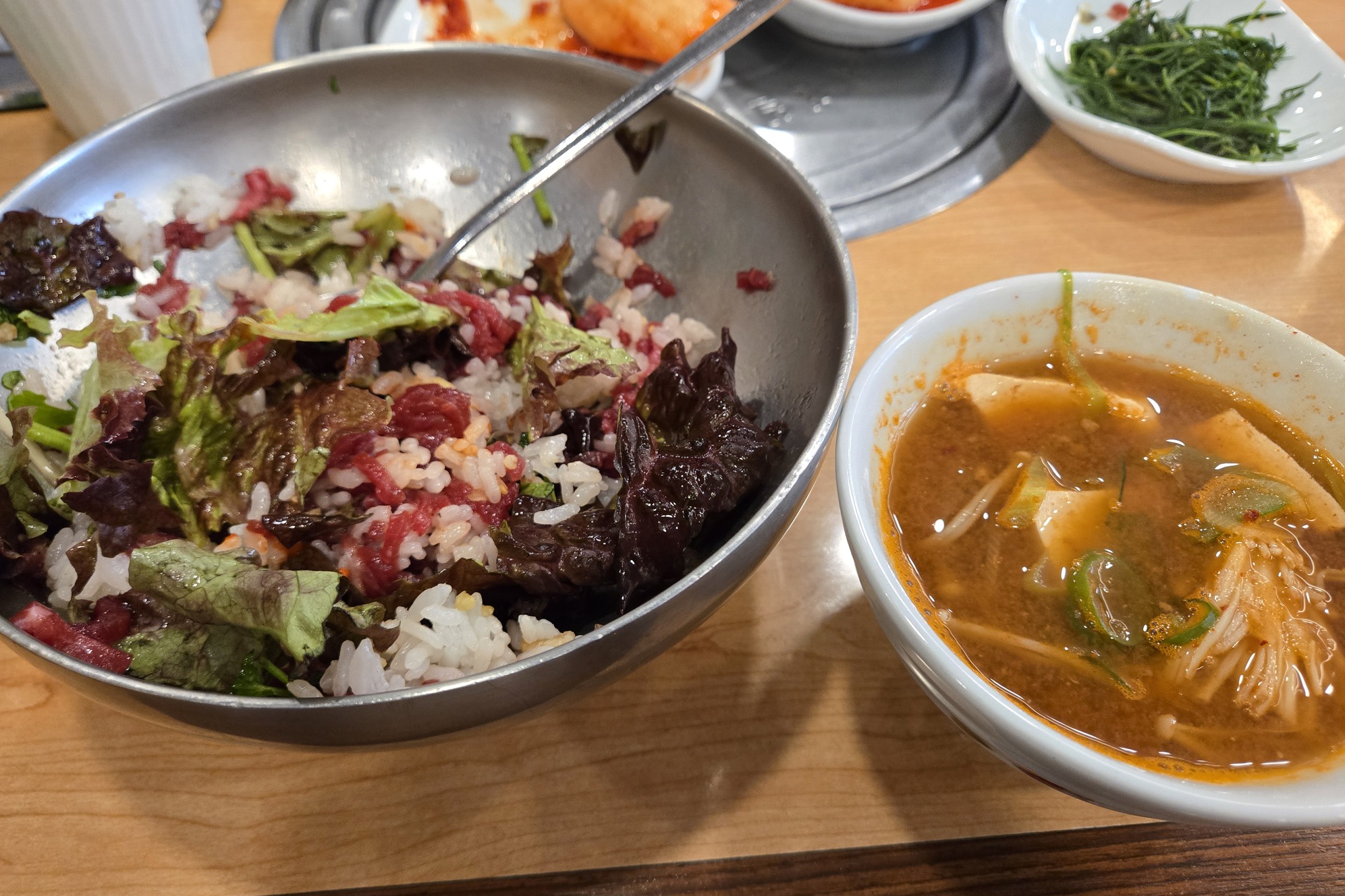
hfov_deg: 73.7
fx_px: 897
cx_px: 672
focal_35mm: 24
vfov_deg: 53.1
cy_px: 474
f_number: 1.8
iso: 500
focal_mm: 5.4
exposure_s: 1/120
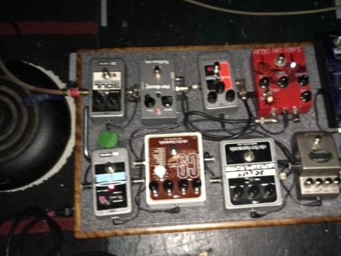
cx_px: 220
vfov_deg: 34.7
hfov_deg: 45.2
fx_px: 404
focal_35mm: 41
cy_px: 177
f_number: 2.2
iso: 160
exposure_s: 1/16
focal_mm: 4.15
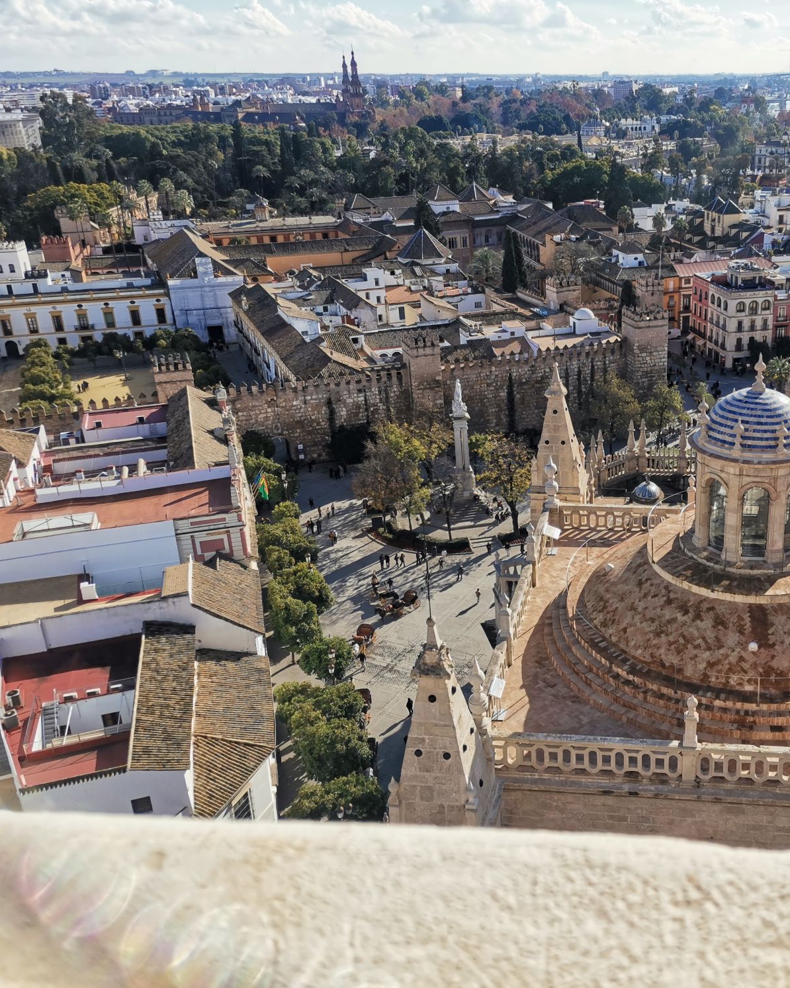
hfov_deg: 42.0
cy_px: 493
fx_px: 994
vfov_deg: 52.9
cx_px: 592
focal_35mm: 34
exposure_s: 1/2959
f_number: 1.8
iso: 50
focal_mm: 4.75
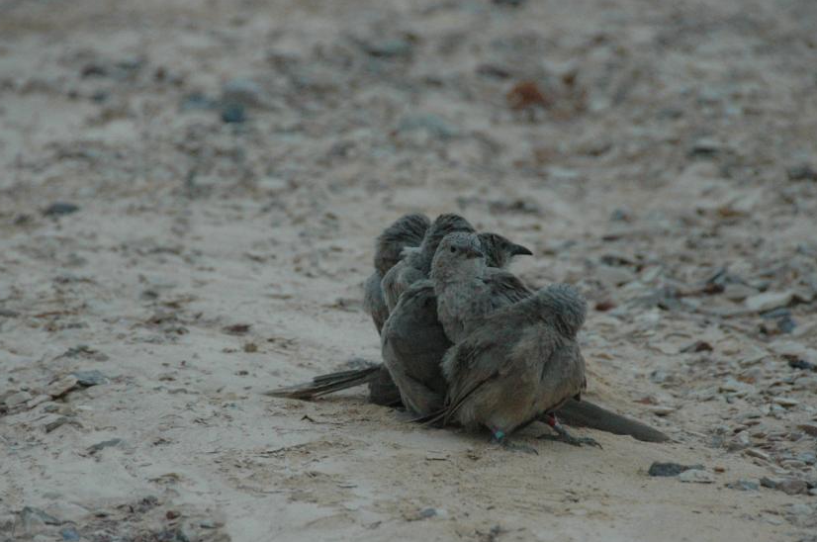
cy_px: 334
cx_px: 411
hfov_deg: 5.5
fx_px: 8429
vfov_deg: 3.7
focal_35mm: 372
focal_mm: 200
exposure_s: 1/180
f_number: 5.6
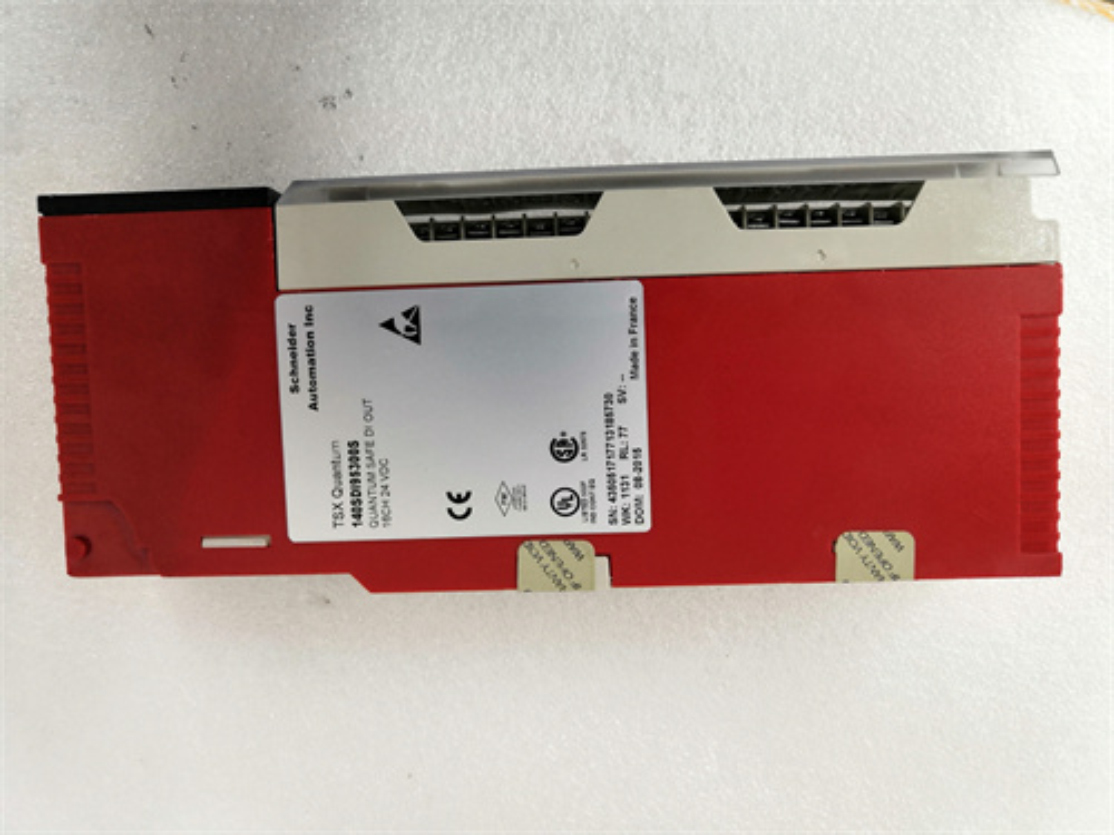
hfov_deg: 65.3
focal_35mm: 27
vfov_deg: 51.4
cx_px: 557
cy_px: 418
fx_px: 869
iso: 320
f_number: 1.8
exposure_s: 1/33.3
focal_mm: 3.95
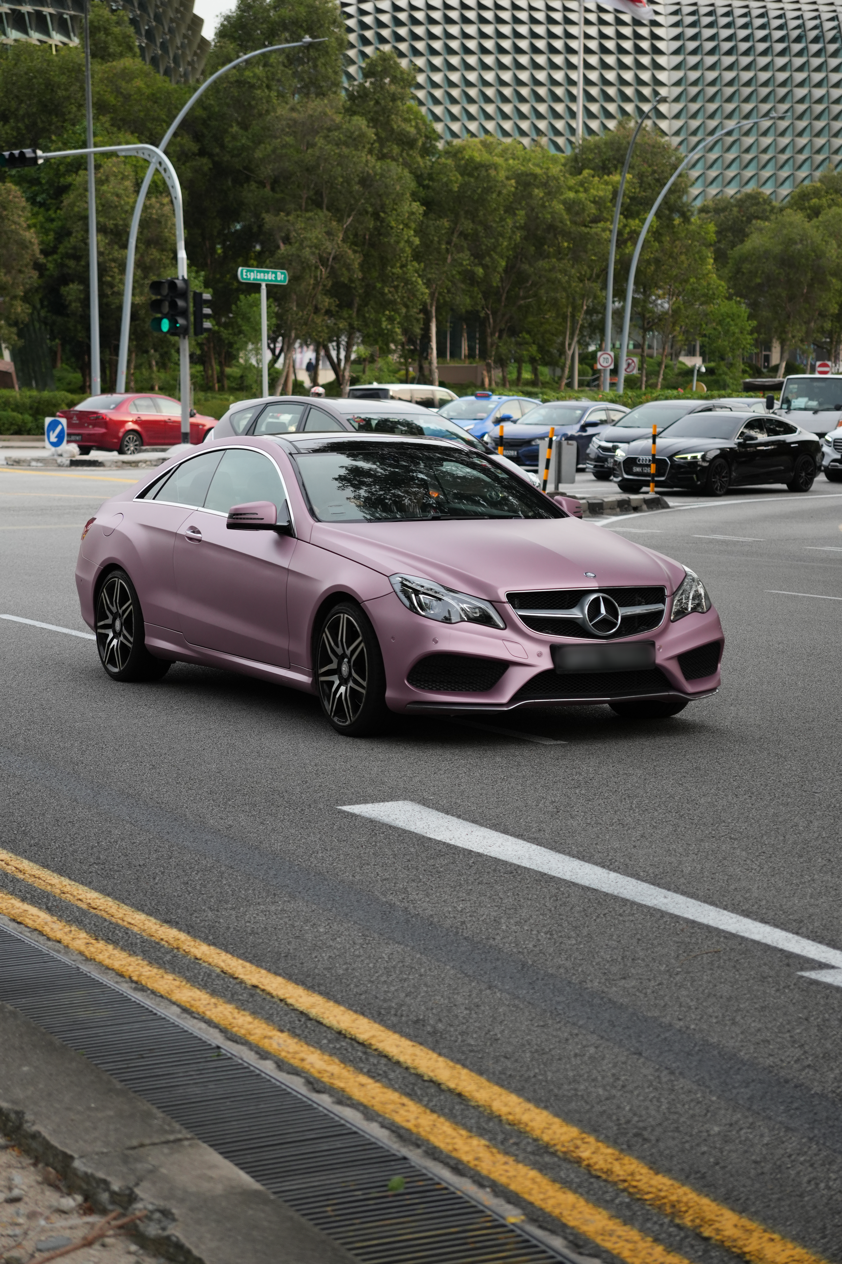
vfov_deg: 27.0
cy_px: 632
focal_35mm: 75
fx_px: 2631
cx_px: 421
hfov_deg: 18.2
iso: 400
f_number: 2.8
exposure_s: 1/1000
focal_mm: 50
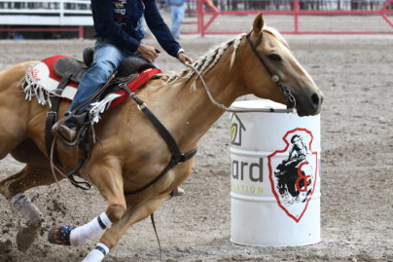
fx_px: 2117
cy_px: 134
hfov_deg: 10.6
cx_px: 167
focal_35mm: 194
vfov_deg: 7.1
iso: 1250
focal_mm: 102
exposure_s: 1/2000
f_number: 4
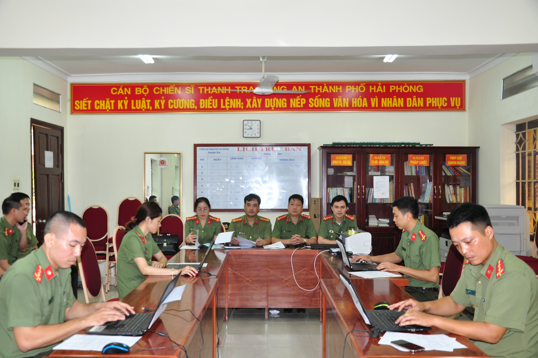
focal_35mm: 38
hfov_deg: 51.3
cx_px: 269
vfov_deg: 35.4
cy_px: 179
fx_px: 560
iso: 800
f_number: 4
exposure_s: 1/60
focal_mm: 25
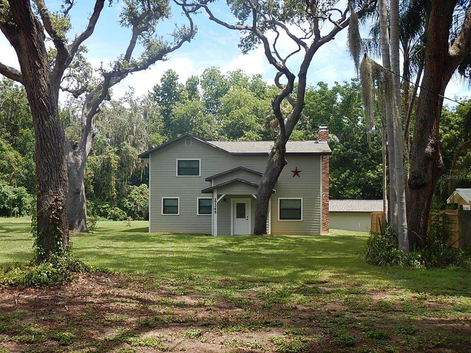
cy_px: 176
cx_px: 236
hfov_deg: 42.9
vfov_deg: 32.9
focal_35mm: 44
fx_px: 599
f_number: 4.3
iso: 125
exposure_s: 1/400
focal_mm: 7.8
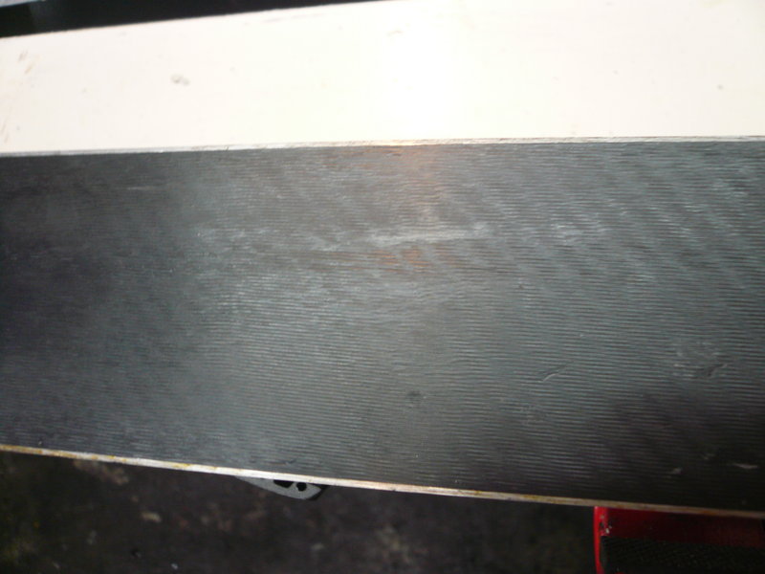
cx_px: 382
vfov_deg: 49.7
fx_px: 619
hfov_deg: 63.4
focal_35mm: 28
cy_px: 287
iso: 200
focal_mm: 4.6
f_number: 2.8
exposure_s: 1/15
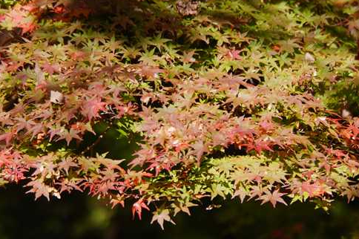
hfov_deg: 4.2
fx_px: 4943
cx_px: 159
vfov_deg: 2.8
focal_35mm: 496
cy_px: 152
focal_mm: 200
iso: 100
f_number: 6.3
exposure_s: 1/250
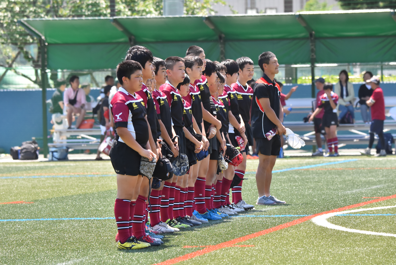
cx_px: 198
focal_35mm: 330
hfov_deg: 6.2
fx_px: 3633
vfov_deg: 4.2
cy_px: 132
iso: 1100
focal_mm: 220
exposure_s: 1/1600
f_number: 5.6
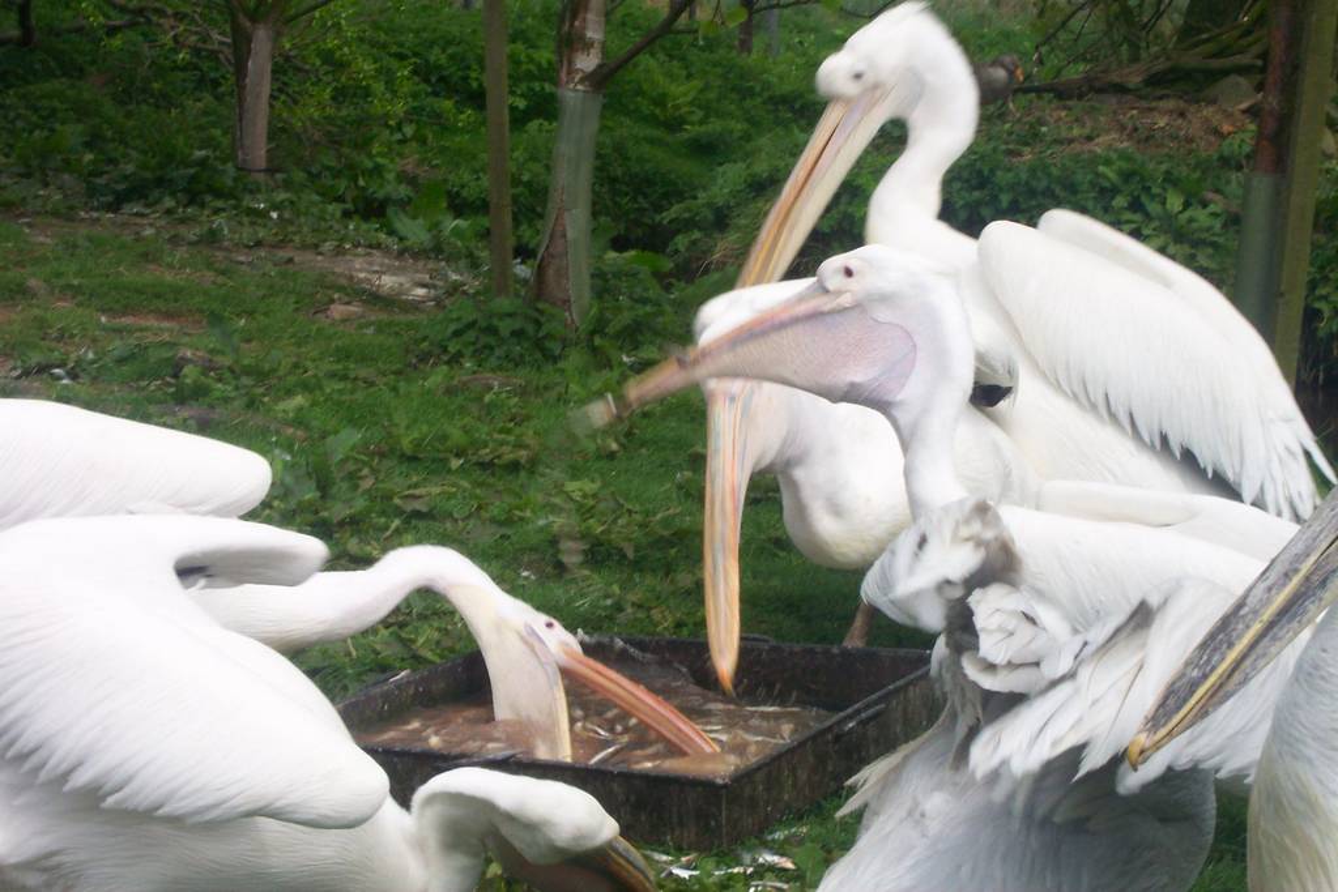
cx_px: 669
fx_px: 3903
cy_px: 446
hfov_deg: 19.5
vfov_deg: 13.0
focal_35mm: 105
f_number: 13
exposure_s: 1/90
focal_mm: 21.2
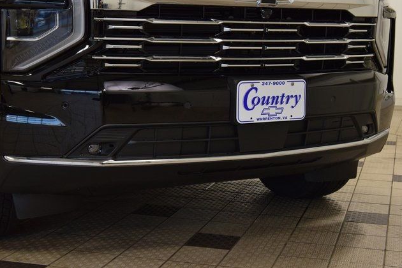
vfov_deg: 22.3
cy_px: 135
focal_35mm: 61
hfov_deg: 32.9
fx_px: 681
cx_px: 204
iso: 1600
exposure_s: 1/60
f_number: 7.1
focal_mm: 40
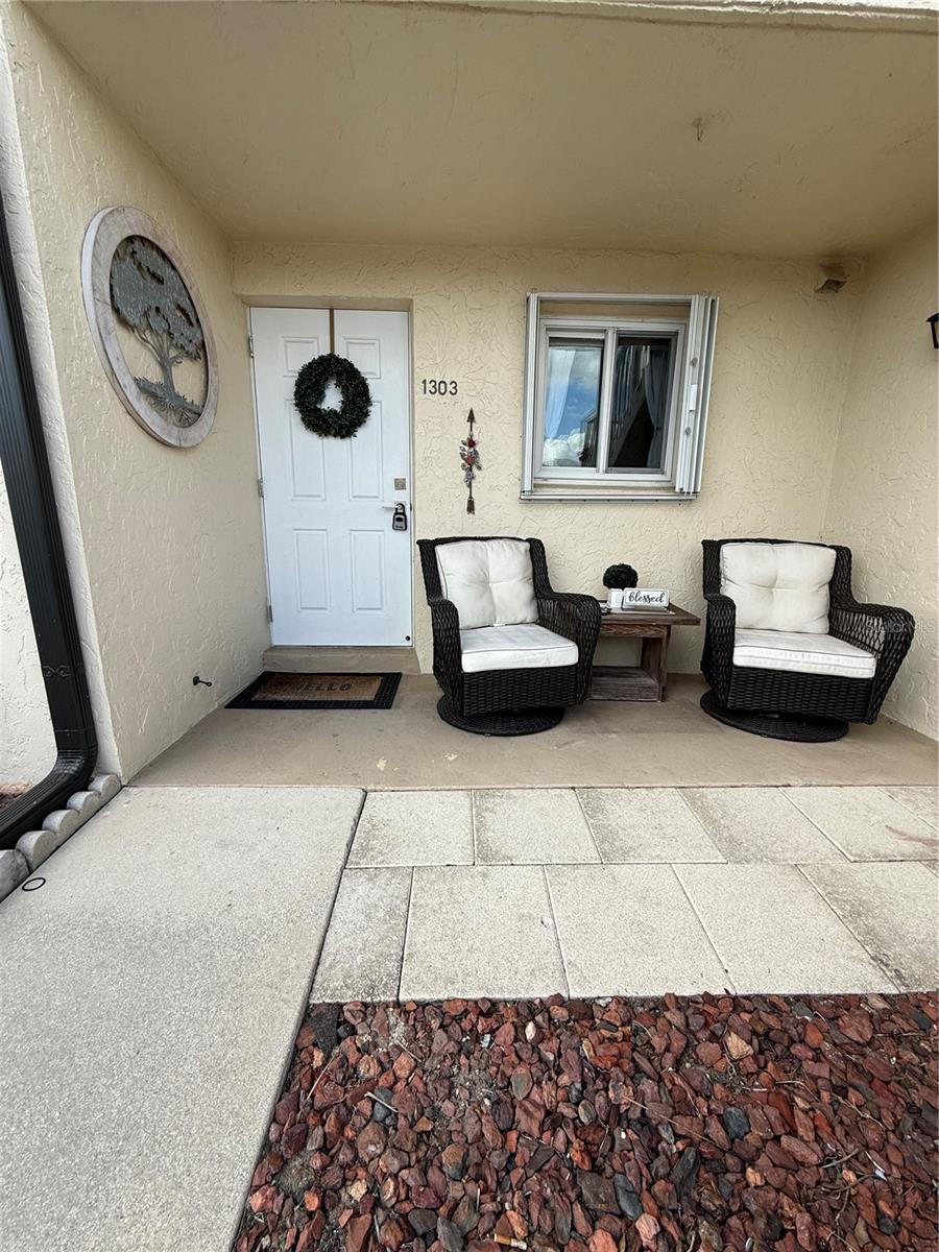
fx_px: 506
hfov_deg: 85.7
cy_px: 626
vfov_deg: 102.1
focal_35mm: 14
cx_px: 470
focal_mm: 2.22
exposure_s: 1/760
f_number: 2.2
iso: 50
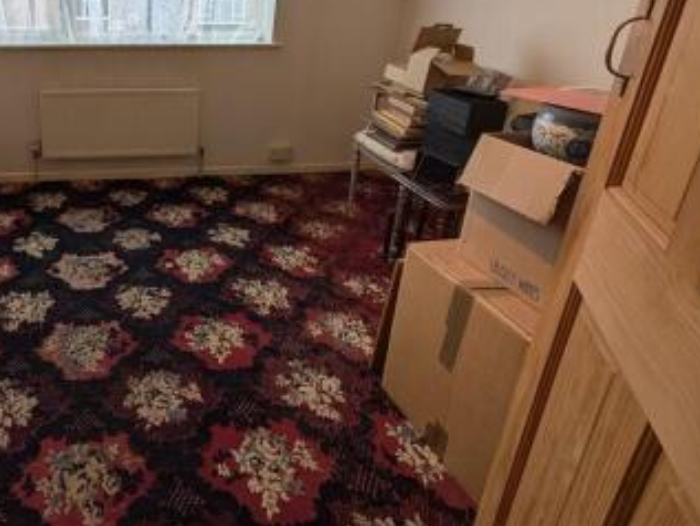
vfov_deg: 58.0
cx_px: 135
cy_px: 132
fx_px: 445
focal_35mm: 22
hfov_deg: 68.6
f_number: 1.7
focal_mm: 2.02
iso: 67
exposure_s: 1/100
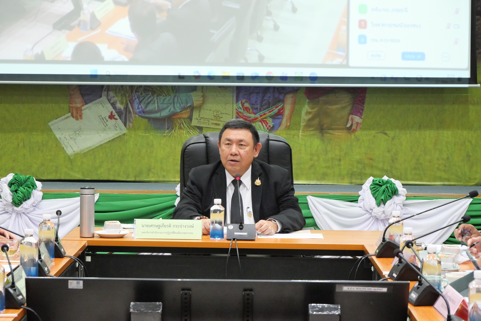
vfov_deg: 11.1
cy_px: 160
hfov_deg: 16.5
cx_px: 240
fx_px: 1658
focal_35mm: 124
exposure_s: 1/50
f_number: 5.6
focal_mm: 60
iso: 3200
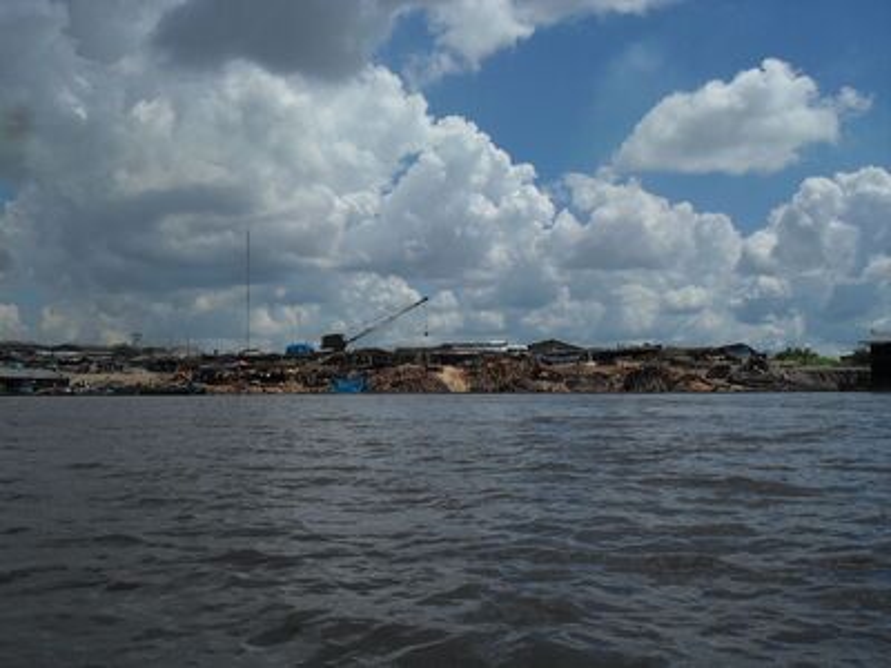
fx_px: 978
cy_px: 334
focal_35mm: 38
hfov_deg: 49.0
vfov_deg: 37.7
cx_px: 446
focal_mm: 6.3
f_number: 8.3
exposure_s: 1/750
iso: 80
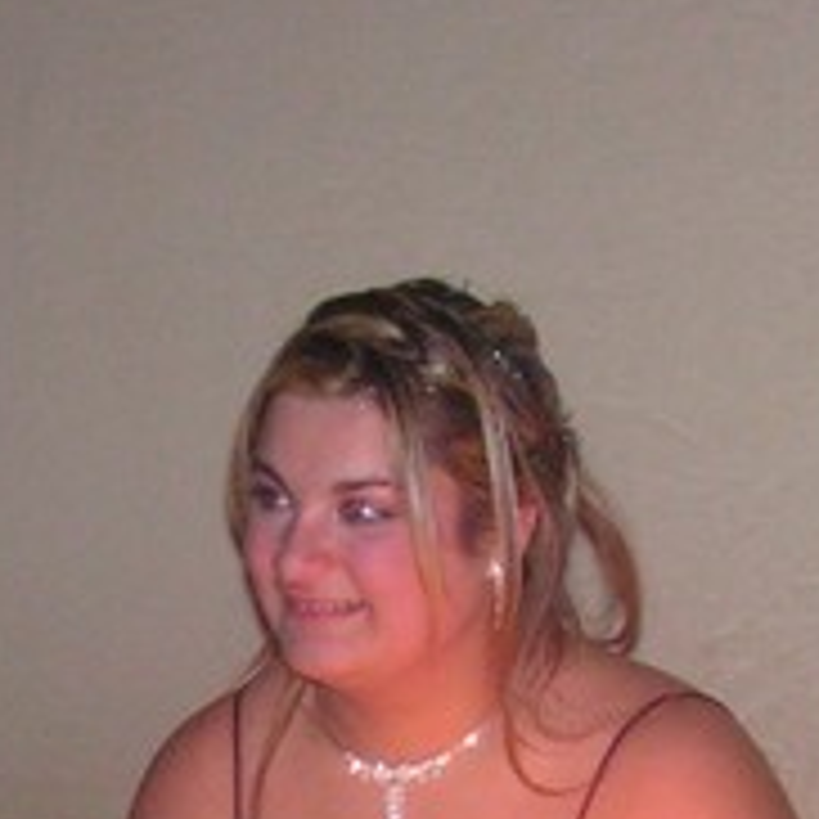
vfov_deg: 12.0
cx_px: 230
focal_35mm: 140
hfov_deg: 12.4
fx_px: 3747
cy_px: 1152
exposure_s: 1/40
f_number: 3.2
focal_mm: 6
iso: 200
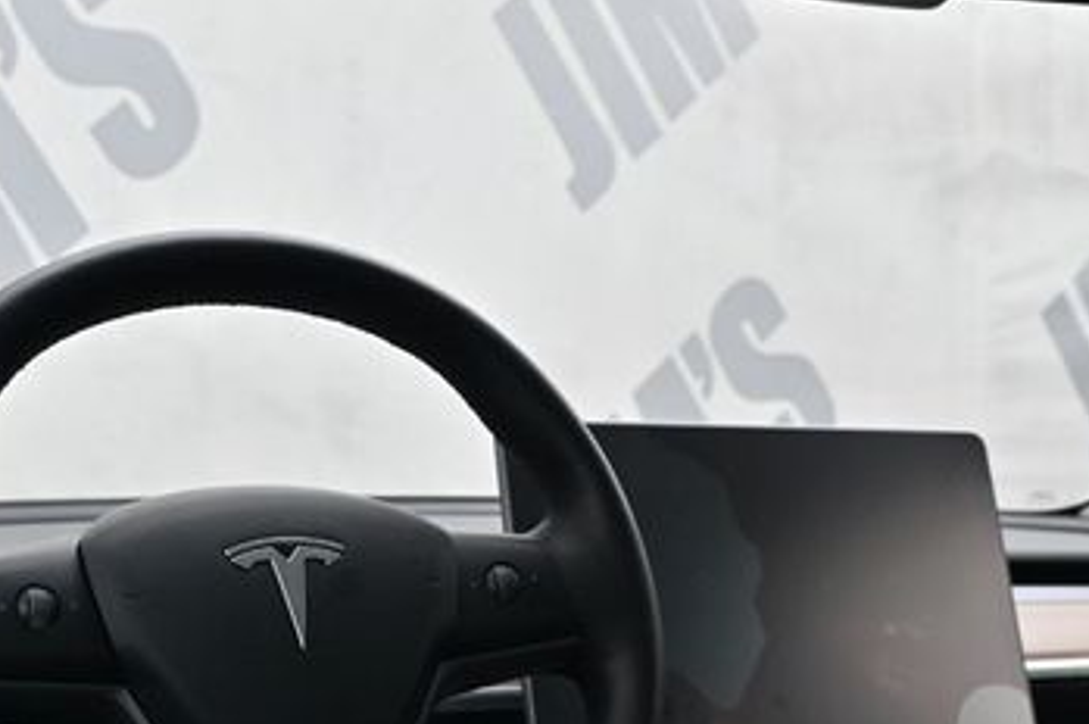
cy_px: 555
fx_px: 1662
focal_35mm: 55
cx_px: 465
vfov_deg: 24.3
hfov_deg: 36.2
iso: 200
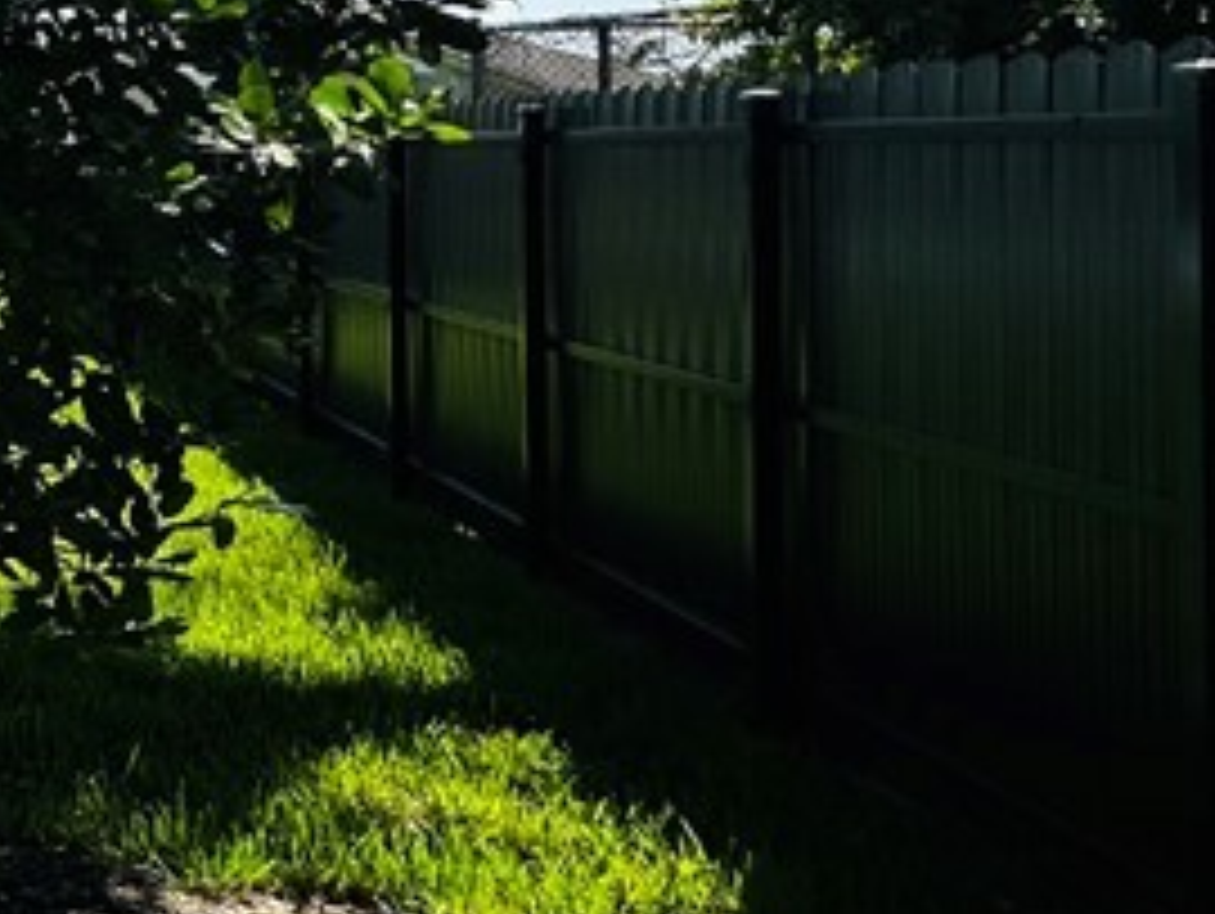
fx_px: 1862
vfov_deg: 27.0
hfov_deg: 23.2
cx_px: -868
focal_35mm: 53
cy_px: 180
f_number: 2.2
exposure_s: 1/2451
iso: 50
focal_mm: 2.22
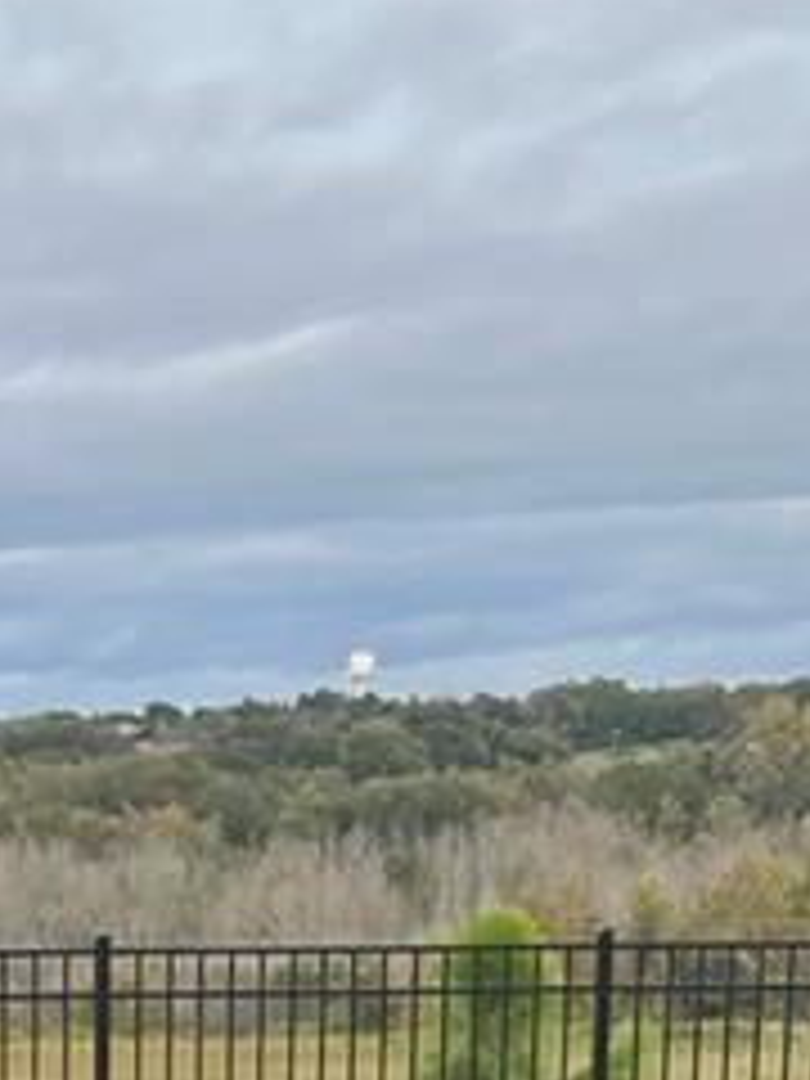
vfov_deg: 13.7
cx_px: -144
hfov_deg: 11.6
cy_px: 2097
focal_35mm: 125
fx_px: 3900
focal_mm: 5.1
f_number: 1.6
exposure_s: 1/468
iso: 32
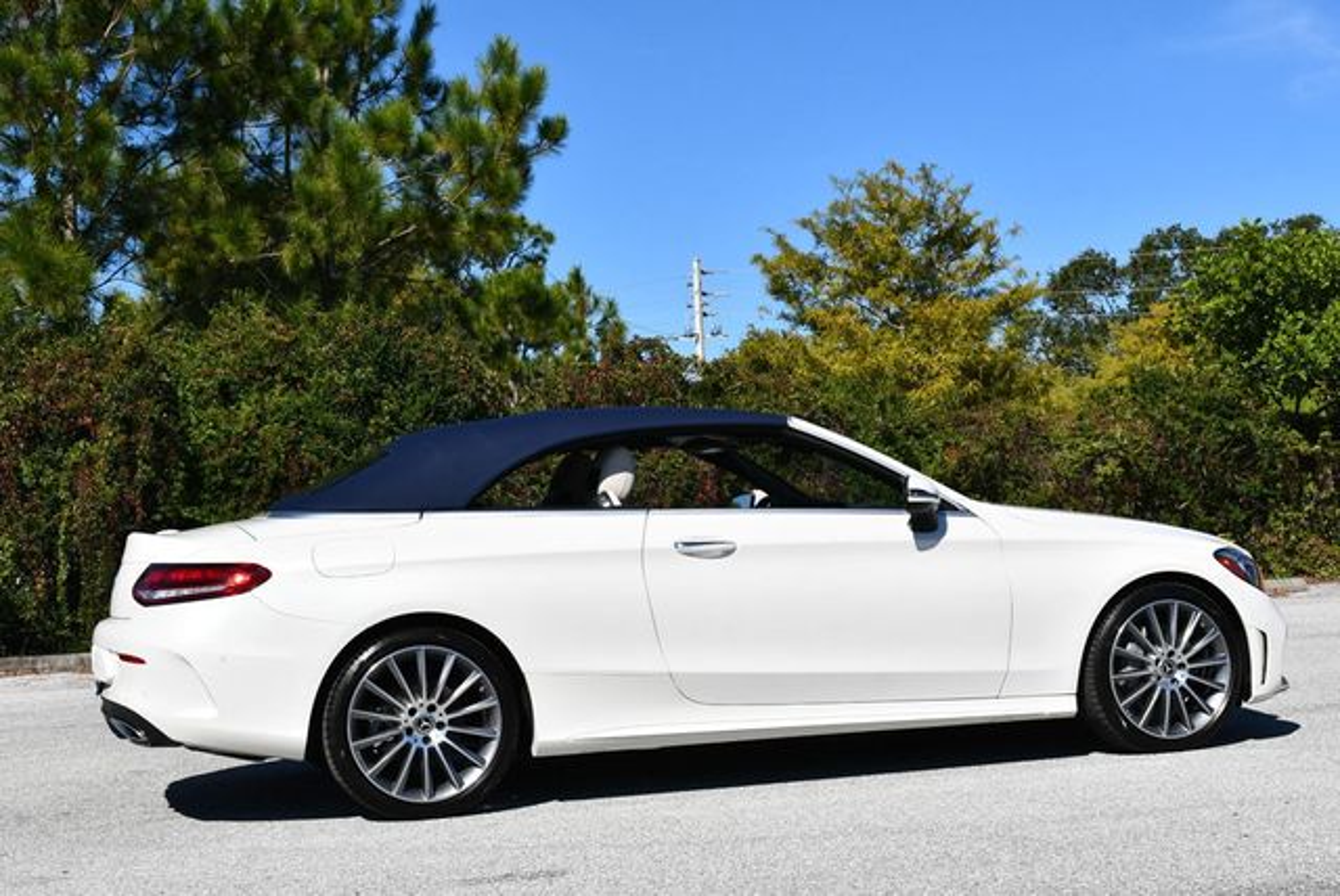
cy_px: 448
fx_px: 2012
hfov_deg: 36.8
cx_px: 670
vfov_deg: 25.1
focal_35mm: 54
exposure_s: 1/400
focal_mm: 27
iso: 100
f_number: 9
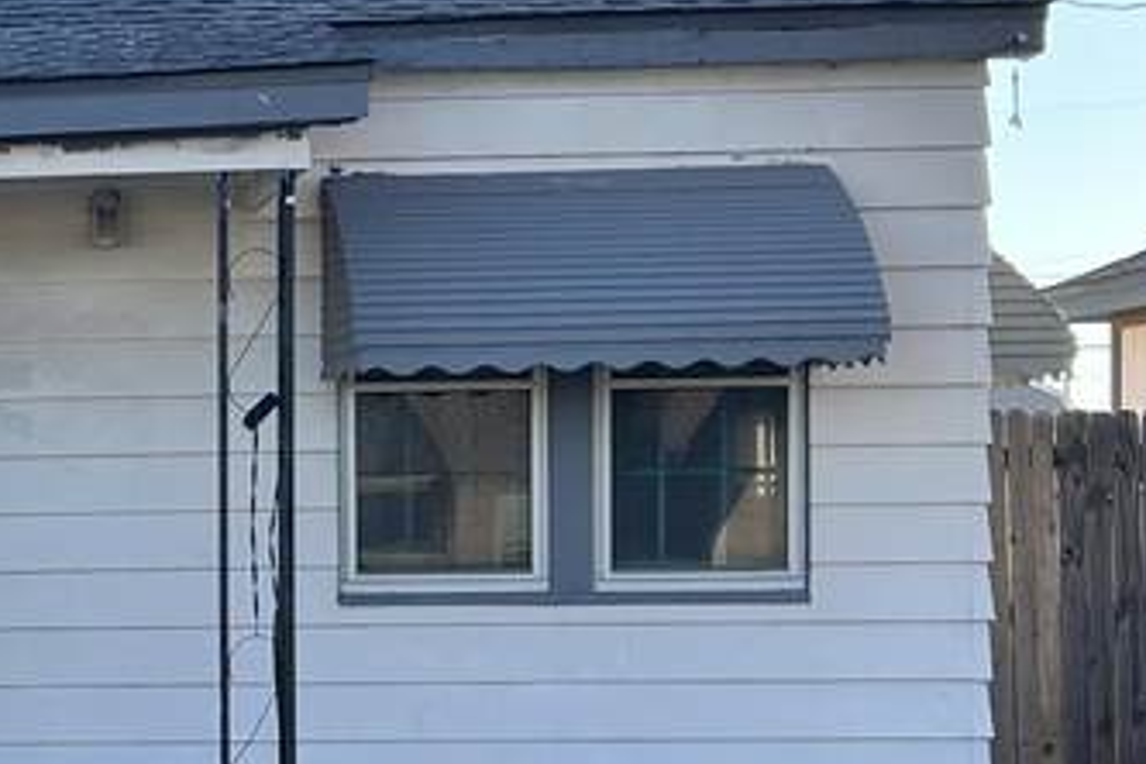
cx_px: -293
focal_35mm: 104
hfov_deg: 18.4
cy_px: 609
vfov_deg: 13.1
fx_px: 3310
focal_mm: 5.7
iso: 50
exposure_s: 1/1698
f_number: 1.5
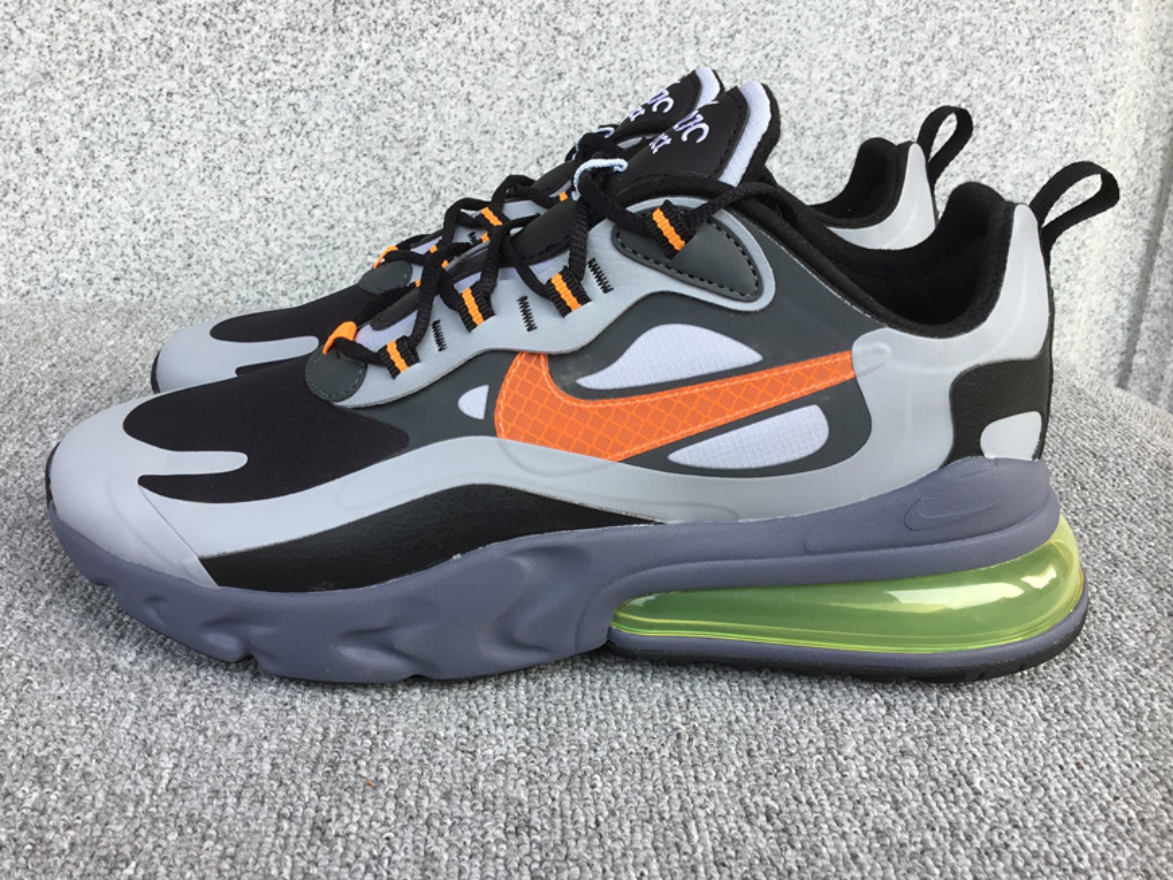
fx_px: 1084
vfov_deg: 44.2
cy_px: 431
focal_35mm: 32
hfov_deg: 56.8
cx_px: 592
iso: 25
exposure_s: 1/175
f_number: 2.4
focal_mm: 3.3
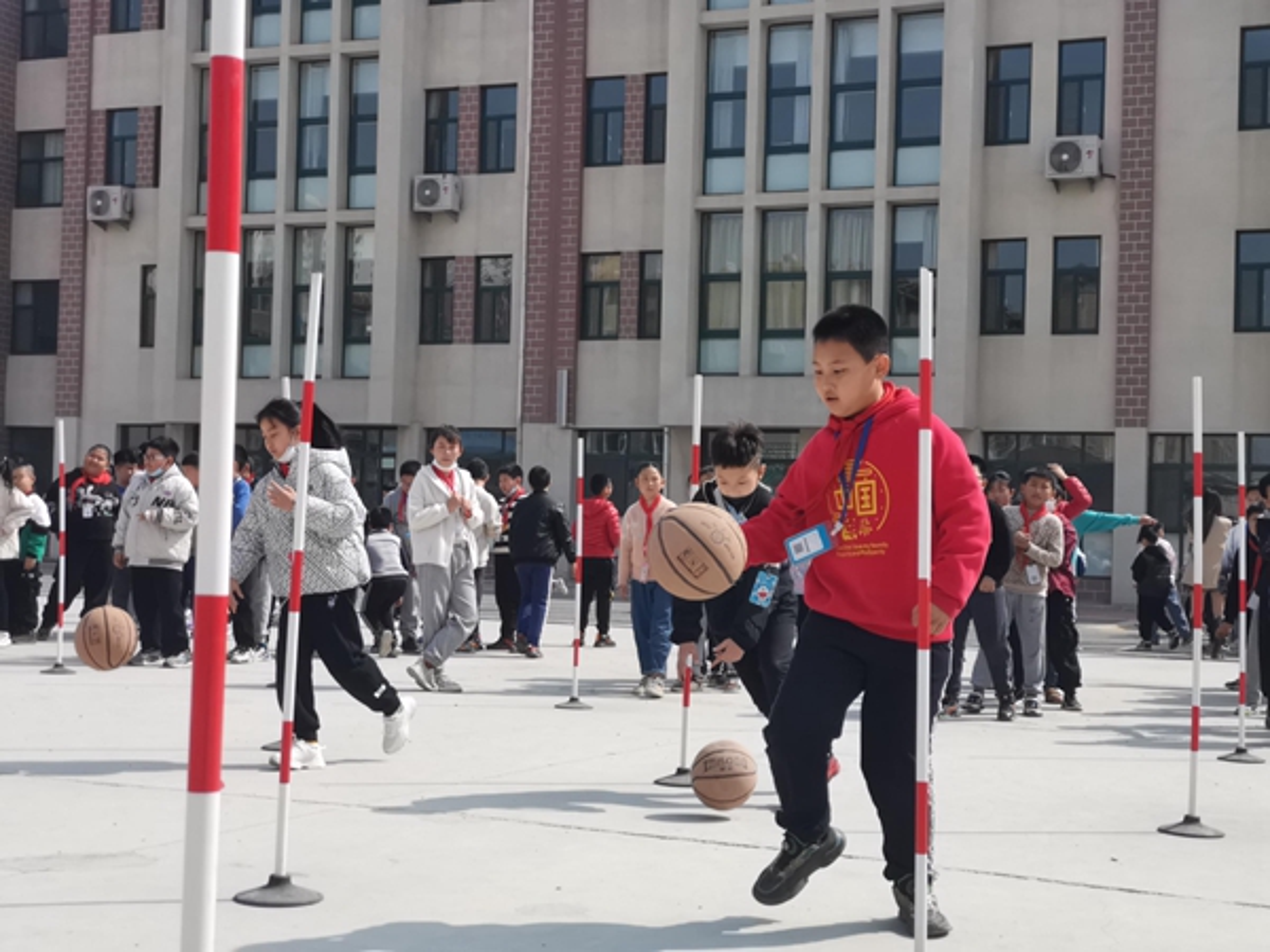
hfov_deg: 35.5
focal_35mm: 54
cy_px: 476
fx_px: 1981
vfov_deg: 27.0
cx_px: 635
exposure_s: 1/1111
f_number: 2.4
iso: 50
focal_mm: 3.95
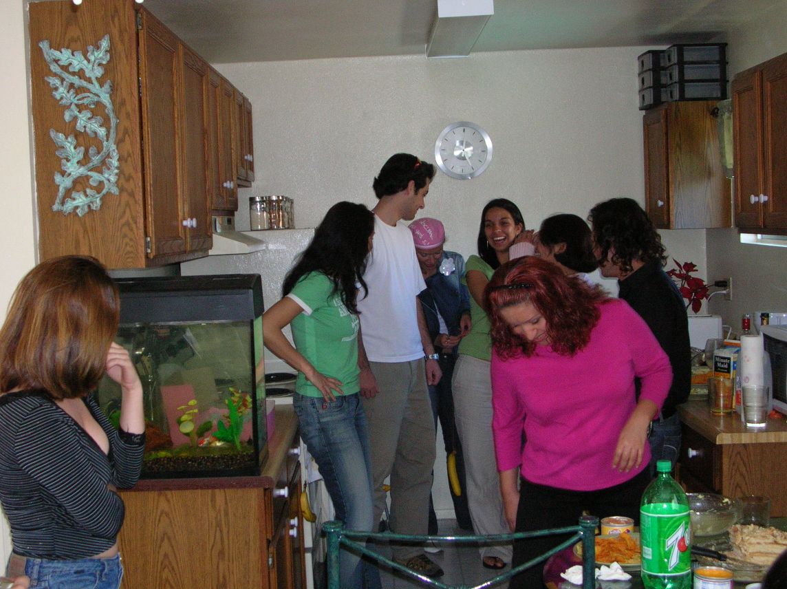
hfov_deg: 37.5
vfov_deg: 28.5
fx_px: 1159
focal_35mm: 51
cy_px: 294
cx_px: 394
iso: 155
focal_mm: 8.5
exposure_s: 1/60.1
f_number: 3.3
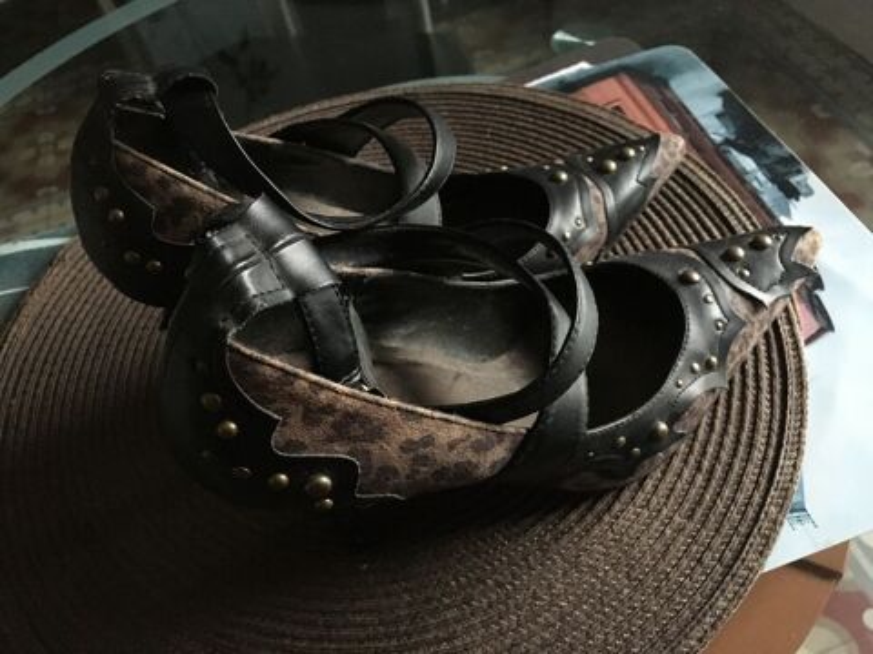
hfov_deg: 61.7
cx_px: 436
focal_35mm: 29
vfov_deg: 48.2
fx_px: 731
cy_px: 327
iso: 400
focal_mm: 4.15
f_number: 2.2
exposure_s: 1/17
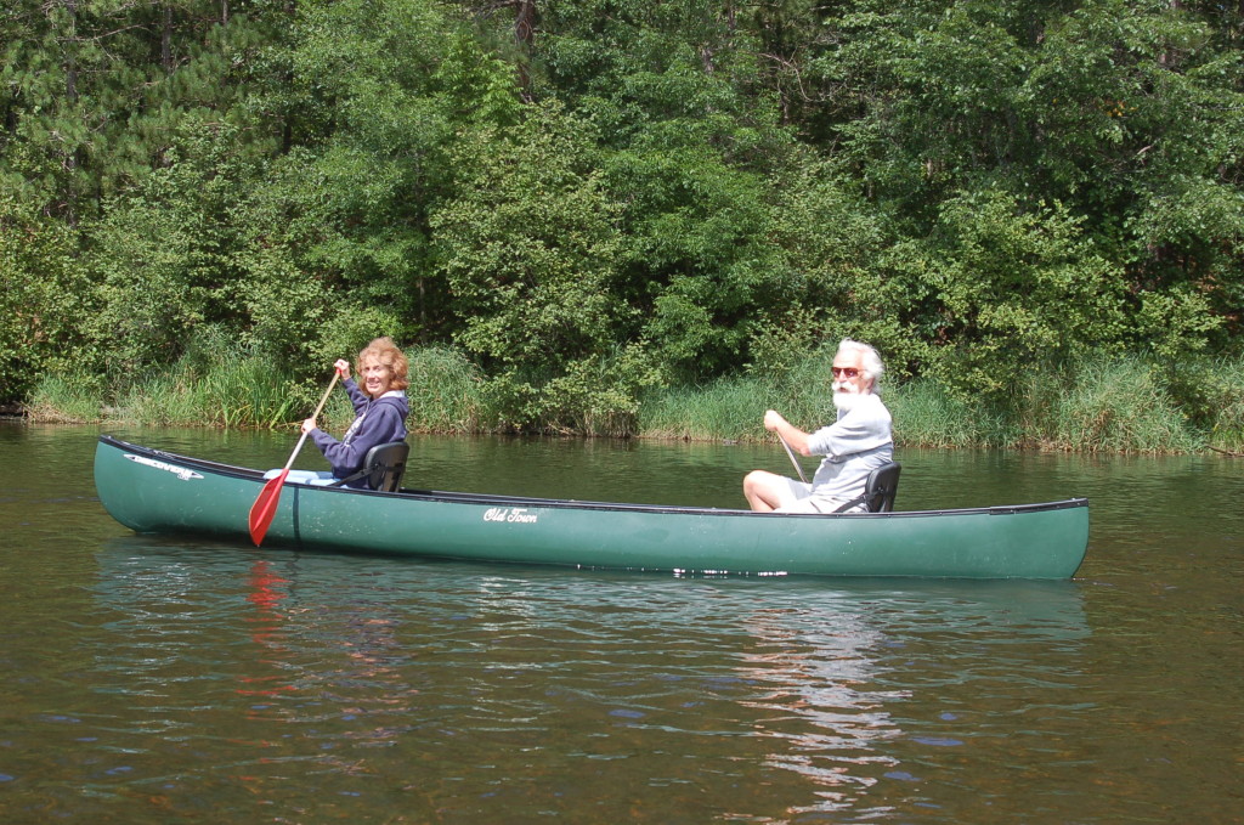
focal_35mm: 51
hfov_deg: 38.9
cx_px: 622
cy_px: 412
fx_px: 1759
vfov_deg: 26.4
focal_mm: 34
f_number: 7.1
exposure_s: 1/200
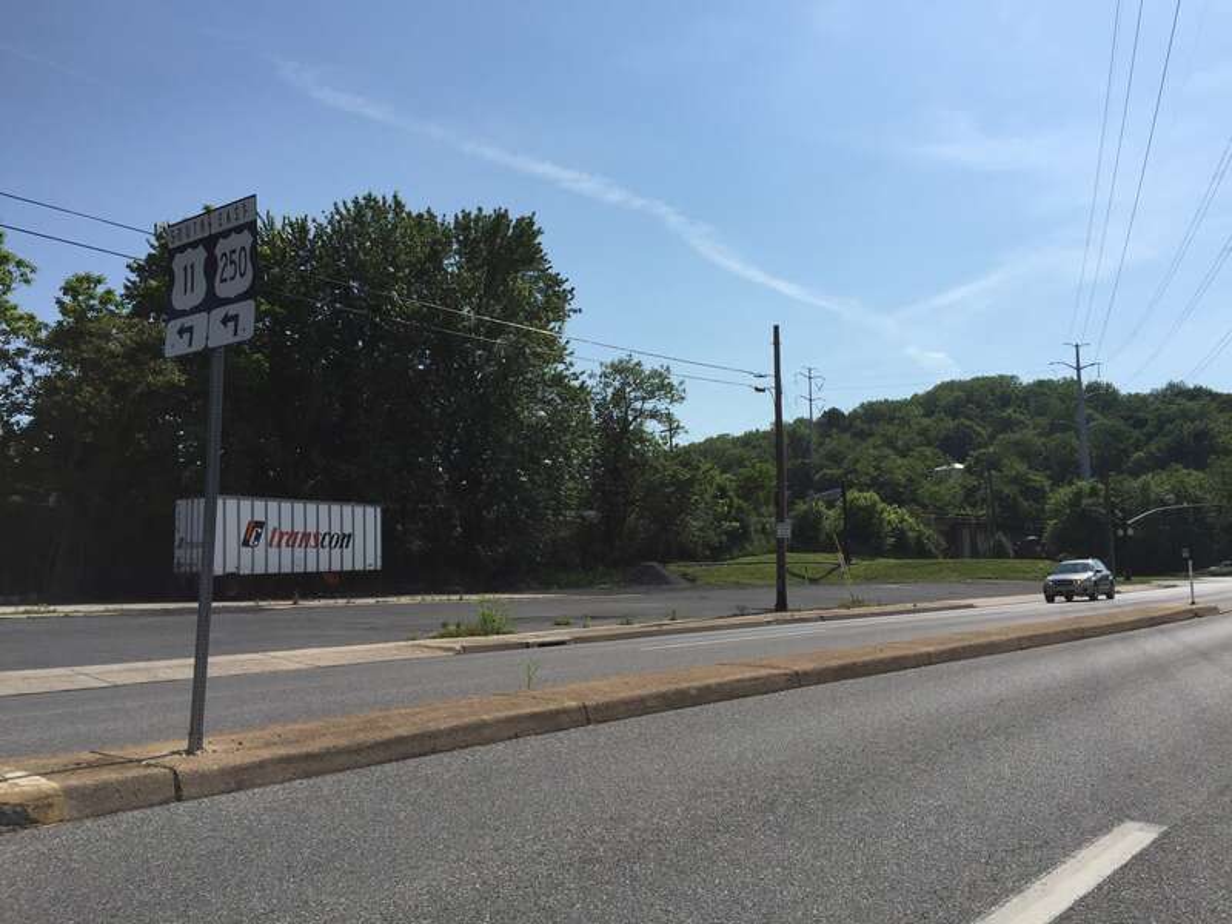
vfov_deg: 48.2
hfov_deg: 61.7
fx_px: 1032
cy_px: 462
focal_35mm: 29
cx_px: 616
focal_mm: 4.15
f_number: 2.2
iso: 32
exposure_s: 1/4950
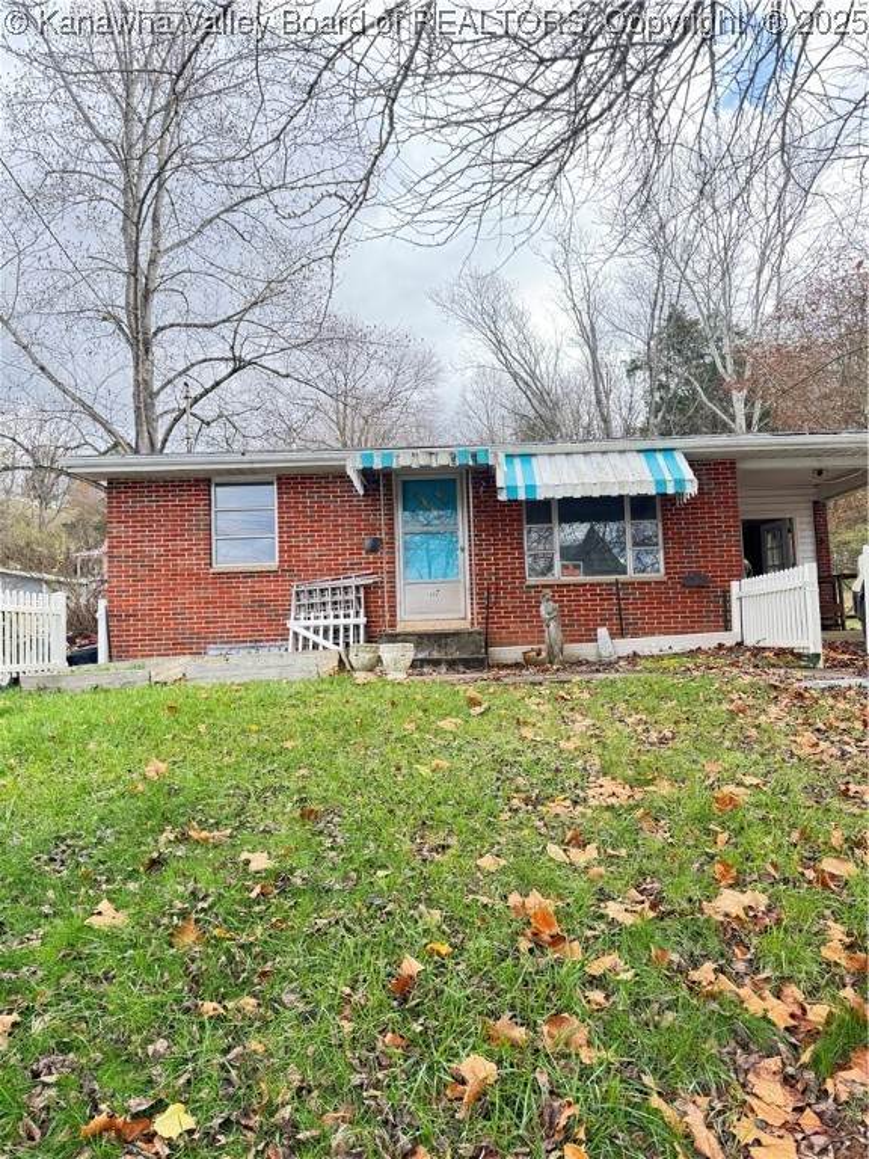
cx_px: 434
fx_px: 803
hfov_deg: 56.8
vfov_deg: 71.6
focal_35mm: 24
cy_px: 580
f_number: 1.78
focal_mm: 6.76
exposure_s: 1/264
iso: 80
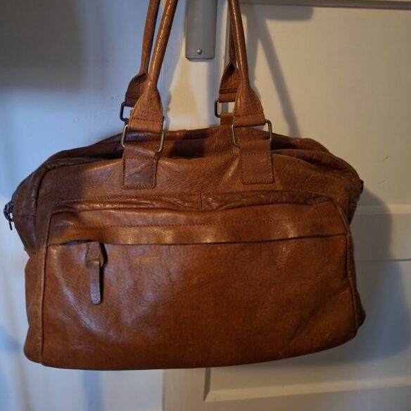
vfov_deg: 55.9
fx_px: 376
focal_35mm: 28
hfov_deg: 57.3
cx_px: 211
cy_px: 133
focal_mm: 5.54
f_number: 1.8
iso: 800
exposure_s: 1/24
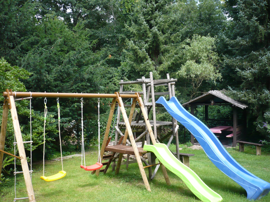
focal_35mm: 35
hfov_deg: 52.6
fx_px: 273
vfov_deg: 40.7
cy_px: 101
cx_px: 135
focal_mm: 5.8
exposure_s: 1/320
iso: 100
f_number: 2.8
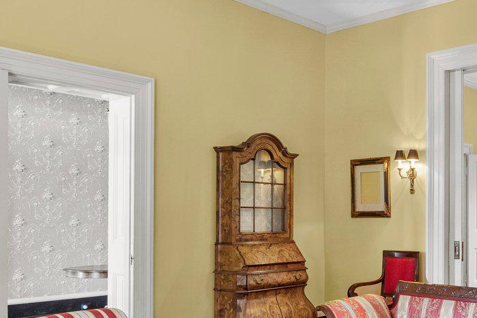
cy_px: 231
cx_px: 377
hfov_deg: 43.7
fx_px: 566
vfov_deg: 30.9
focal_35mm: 43
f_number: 8
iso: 500
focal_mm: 14.6
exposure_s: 1/6
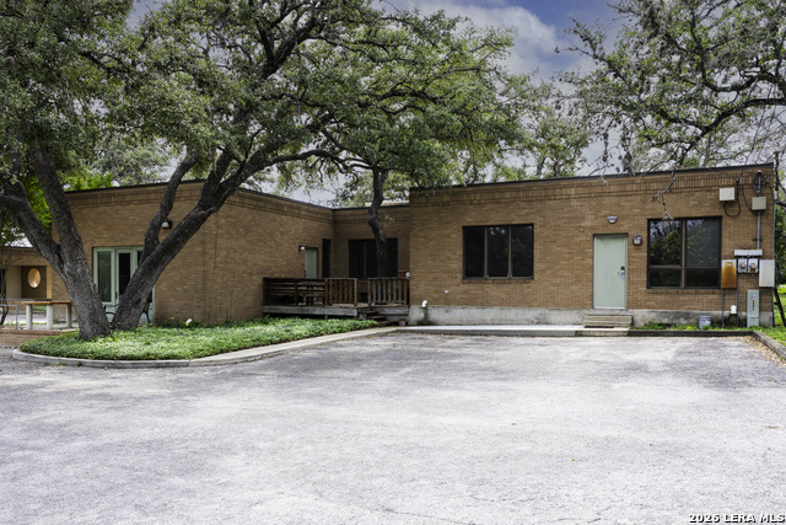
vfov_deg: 46.4
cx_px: 393
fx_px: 611
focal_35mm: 28
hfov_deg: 65.5
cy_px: 262
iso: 250
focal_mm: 28
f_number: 7.1
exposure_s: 1/320
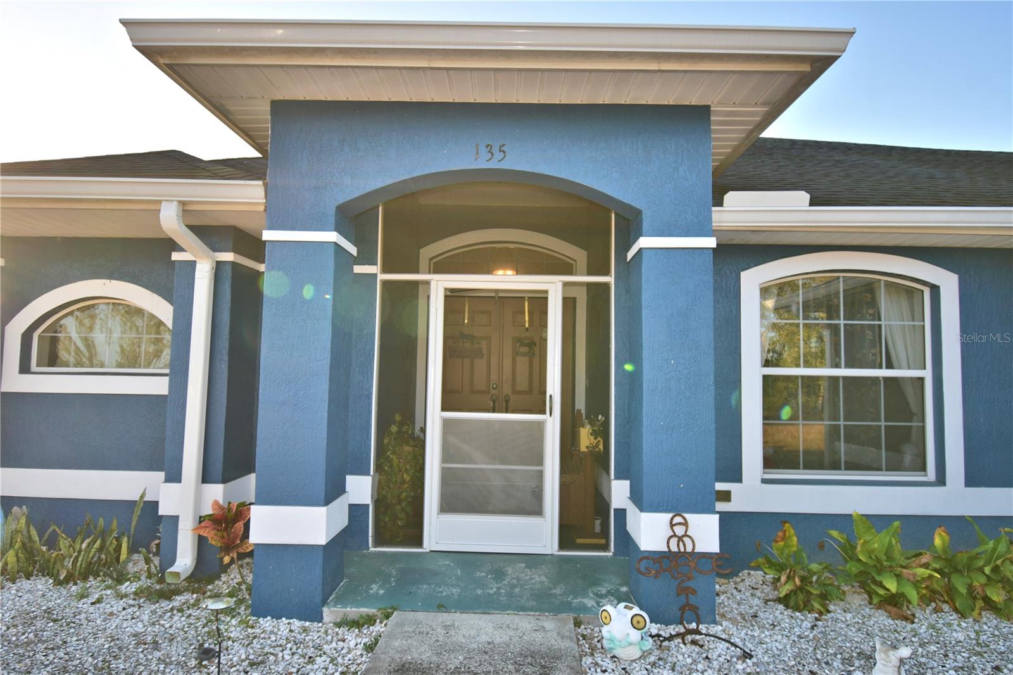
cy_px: 338
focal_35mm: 19
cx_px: 506
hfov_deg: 86.9
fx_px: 534
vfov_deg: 64.5
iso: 100
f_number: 5
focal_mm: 13
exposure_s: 1/100
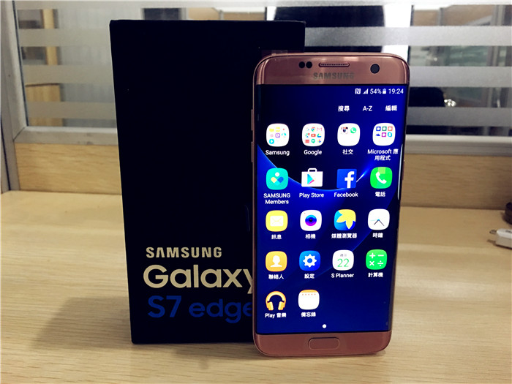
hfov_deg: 61.7
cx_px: 256
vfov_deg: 48.2
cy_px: 192
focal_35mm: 29
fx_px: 429
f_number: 2.2
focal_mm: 4.15
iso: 80
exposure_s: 1/10
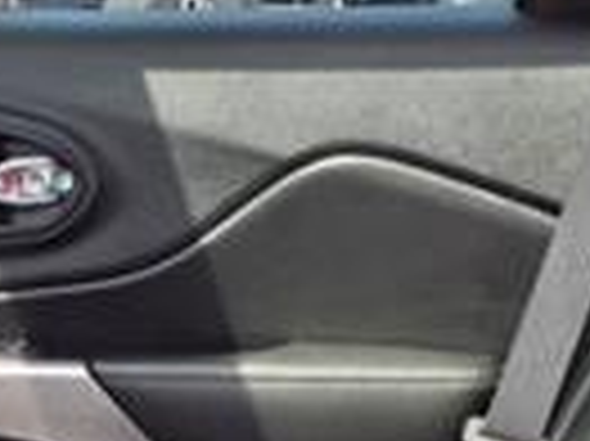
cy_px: 644
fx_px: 2248
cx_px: 360
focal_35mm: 132
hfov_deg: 14.9
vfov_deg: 10.8
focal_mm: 3.58
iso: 40
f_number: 1.9
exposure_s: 1/179
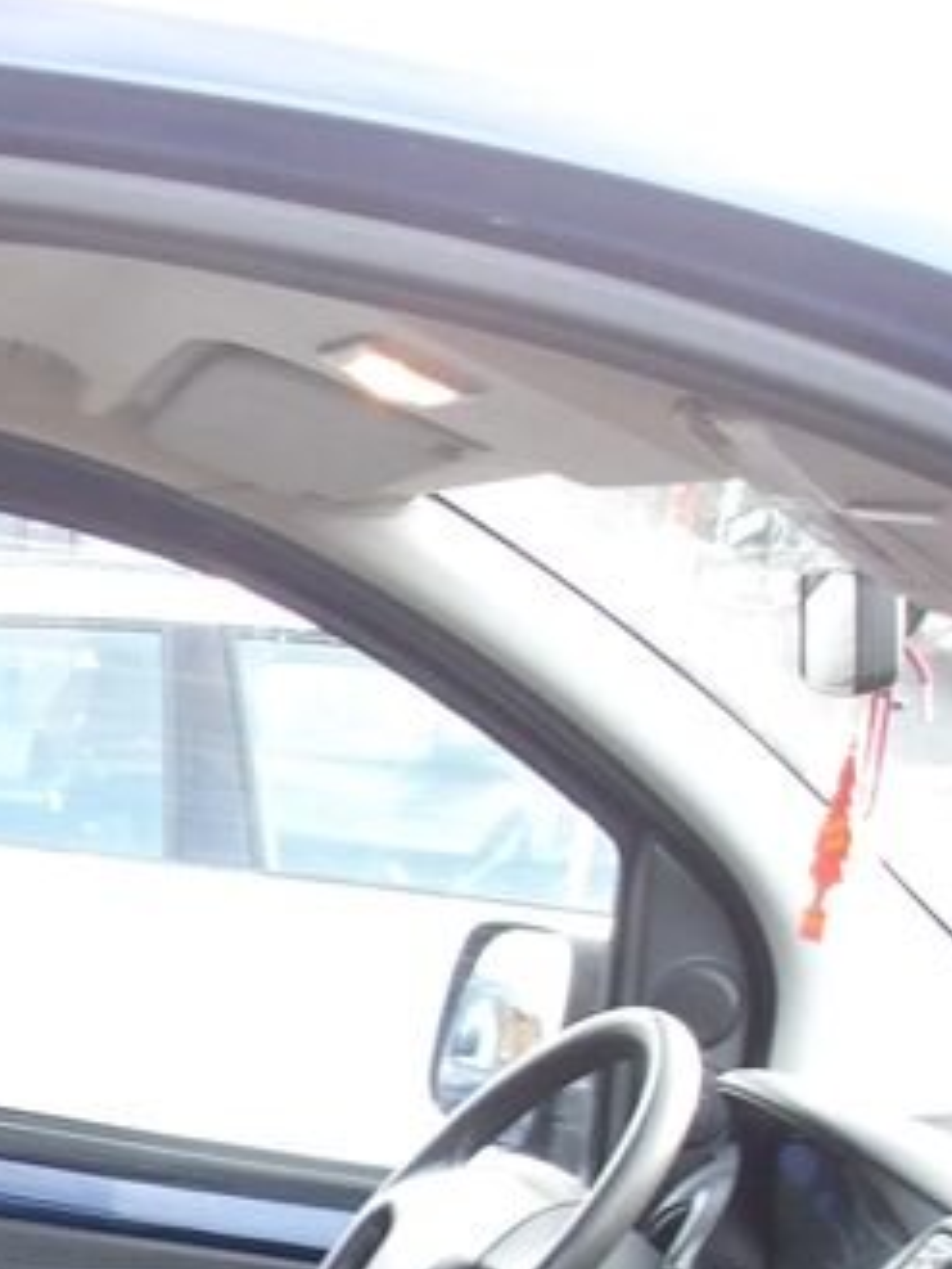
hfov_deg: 15.2
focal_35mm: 84
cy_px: 1346
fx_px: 3078
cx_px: -763
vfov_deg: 22.2
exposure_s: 1/20
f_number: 3
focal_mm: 4.9
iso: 200
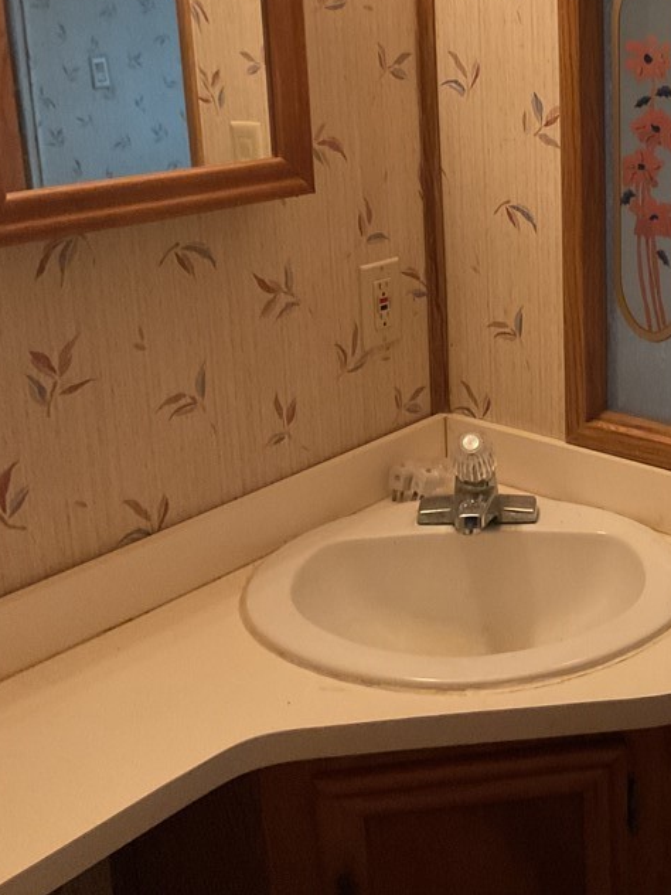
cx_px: 527
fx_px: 1215
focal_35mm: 47
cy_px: 251
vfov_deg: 39.6
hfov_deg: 30.2
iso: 320
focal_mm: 3
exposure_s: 1/40
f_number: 1.8
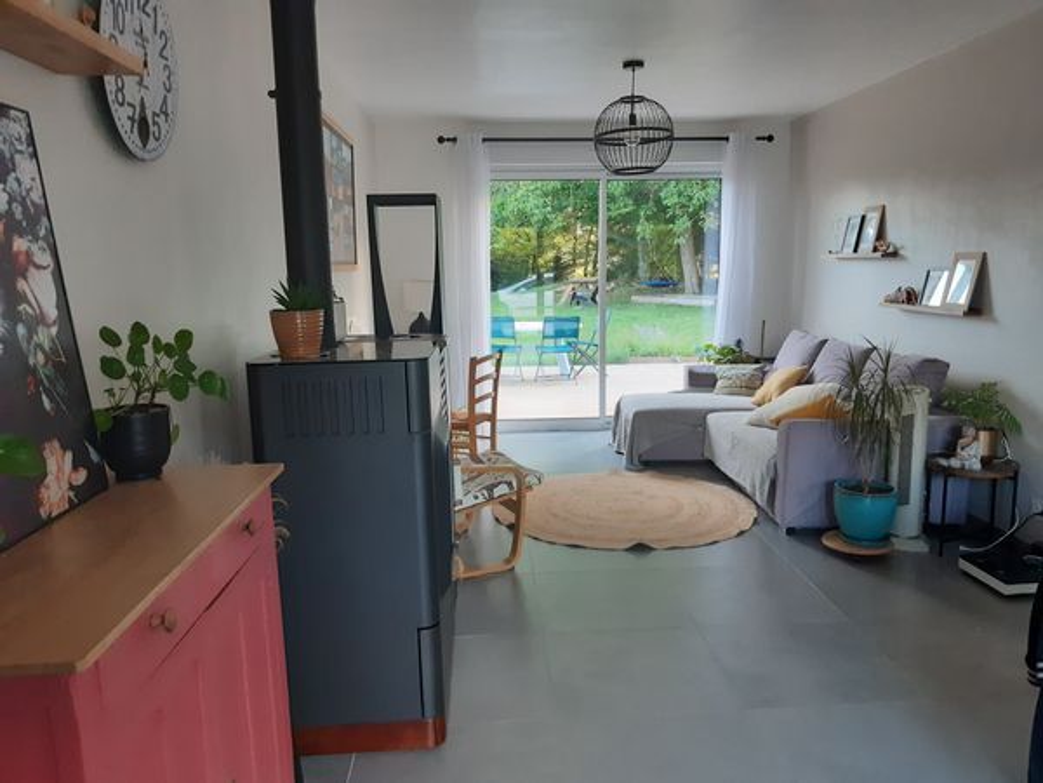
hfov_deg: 67.3
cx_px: 522
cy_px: 392
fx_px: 783
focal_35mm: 26
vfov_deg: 53.1
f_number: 1.7
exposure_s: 1/100
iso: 250
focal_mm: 3.92
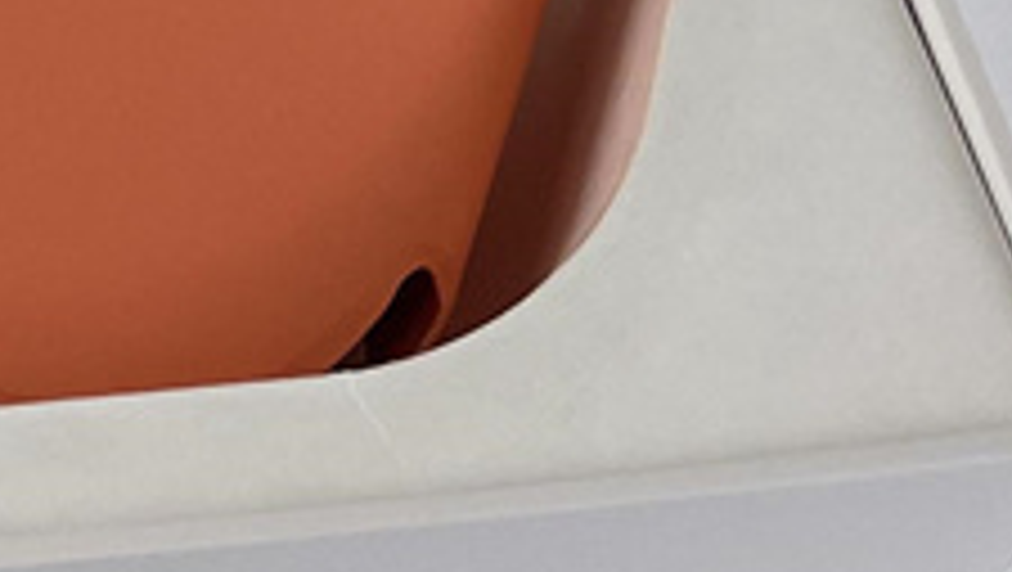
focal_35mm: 151
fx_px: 4055
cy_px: -1117
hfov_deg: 12.8
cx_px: -864
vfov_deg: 7.2
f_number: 1.6
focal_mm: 4.2
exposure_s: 1/317
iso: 32
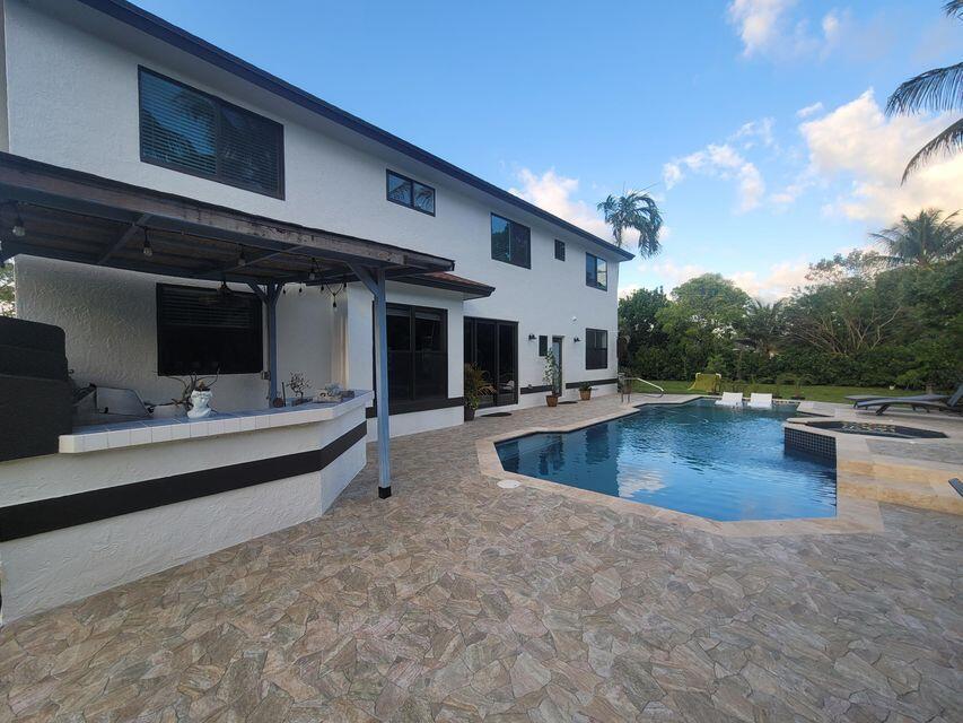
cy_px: 362
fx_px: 362
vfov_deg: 89.9
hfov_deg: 106.2
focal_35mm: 13
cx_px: 482
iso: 64
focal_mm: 2.2
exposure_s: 1/379
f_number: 2.2
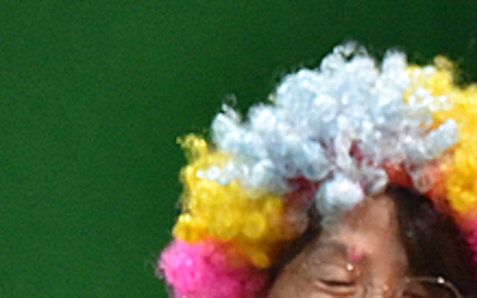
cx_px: 845
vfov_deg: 2.2
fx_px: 7750
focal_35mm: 596
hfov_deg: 3.5
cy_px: 247
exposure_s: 1/125
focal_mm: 160
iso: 8000
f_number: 5.6
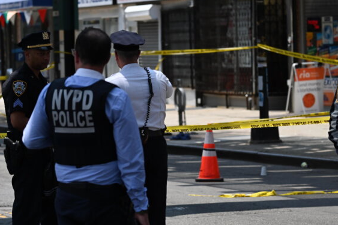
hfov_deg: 11.2
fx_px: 1727
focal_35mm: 184
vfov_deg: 7.5
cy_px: 89
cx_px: 149
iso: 720
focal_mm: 115
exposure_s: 1/5000
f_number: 4.5
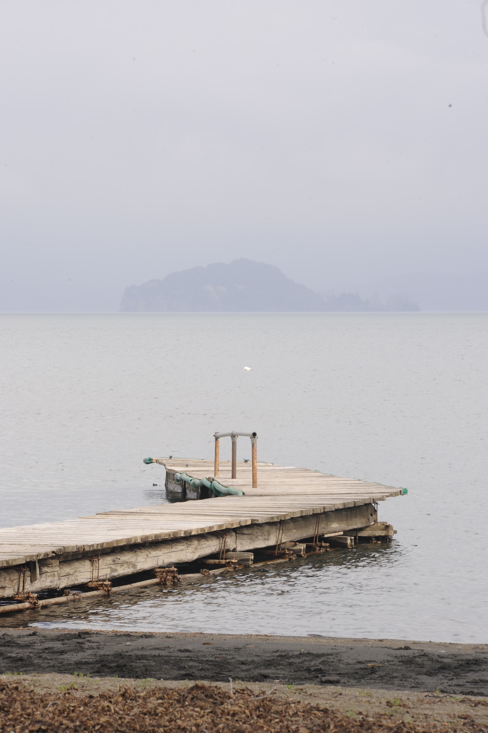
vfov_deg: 10.3
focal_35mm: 200
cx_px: 244
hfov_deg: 6.9
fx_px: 4073
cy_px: 366
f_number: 22
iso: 250
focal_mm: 200
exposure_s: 1/40
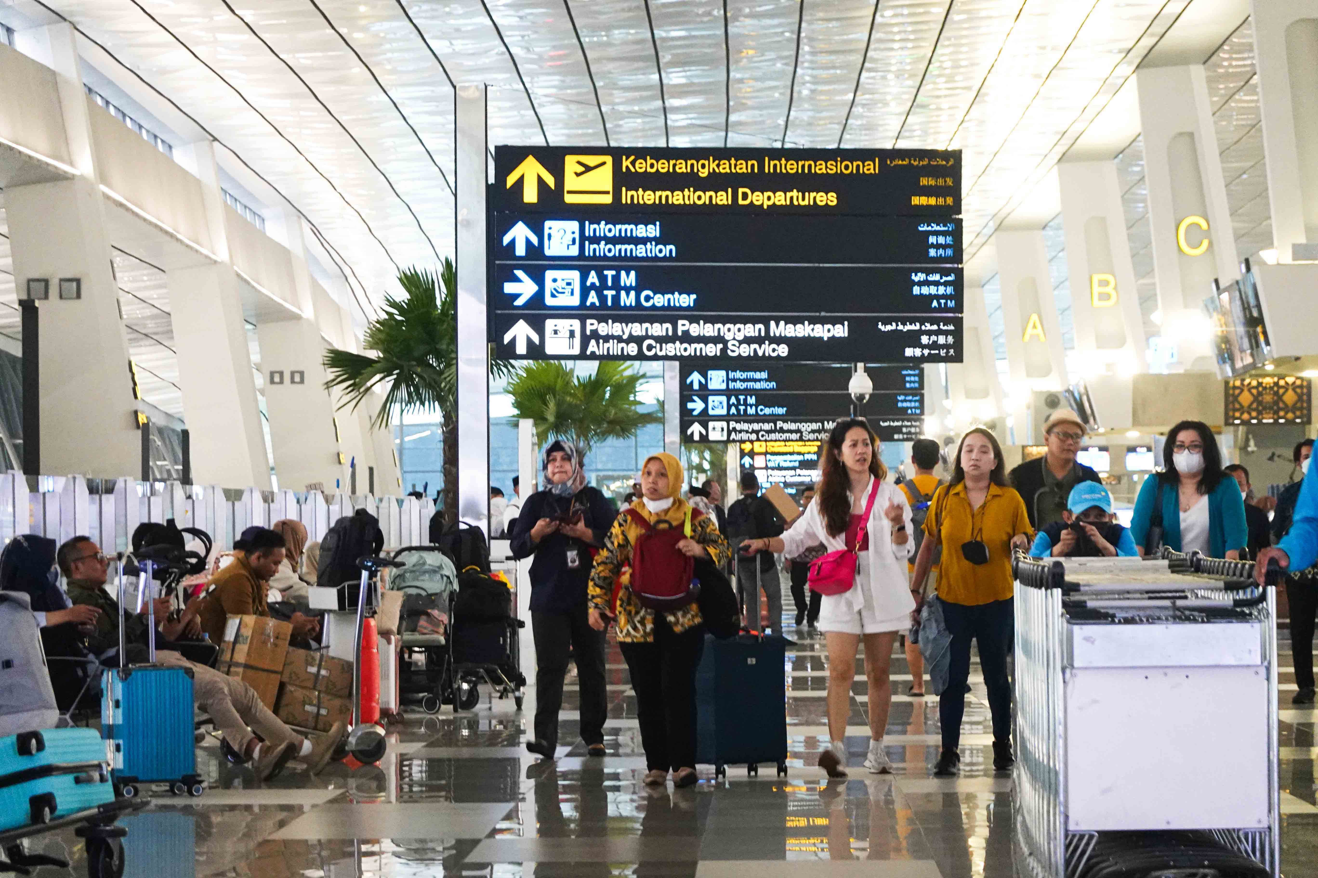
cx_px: 659
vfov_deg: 8.0
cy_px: 439
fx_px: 6297
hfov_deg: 11.9
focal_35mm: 172
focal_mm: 62.36
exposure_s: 1/40
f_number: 4.5
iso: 1600
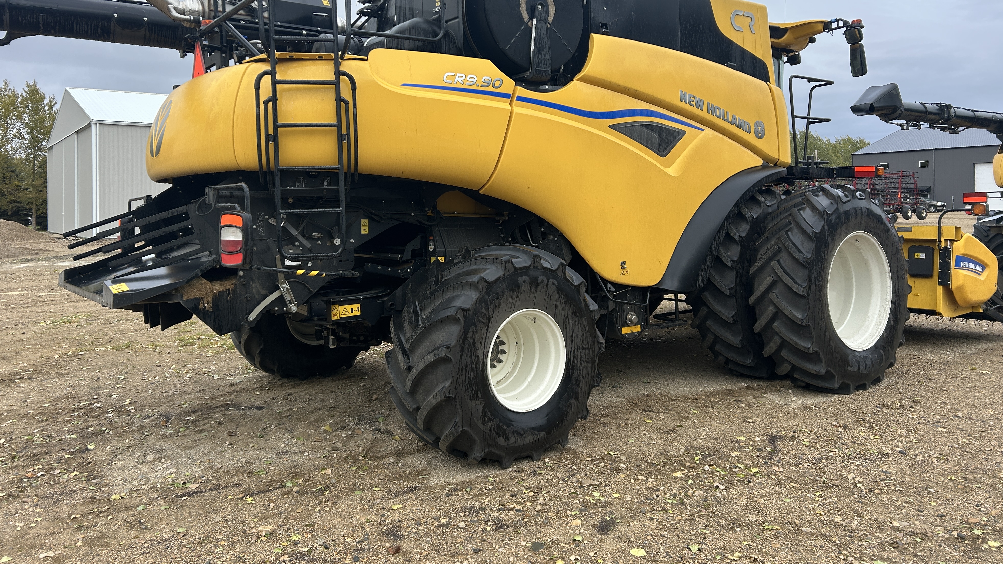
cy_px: 198
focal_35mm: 29
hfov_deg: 66.1
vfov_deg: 39.8
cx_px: 502
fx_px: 771
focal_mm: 5.7
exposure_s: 1/1869
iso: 50
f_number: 1.5
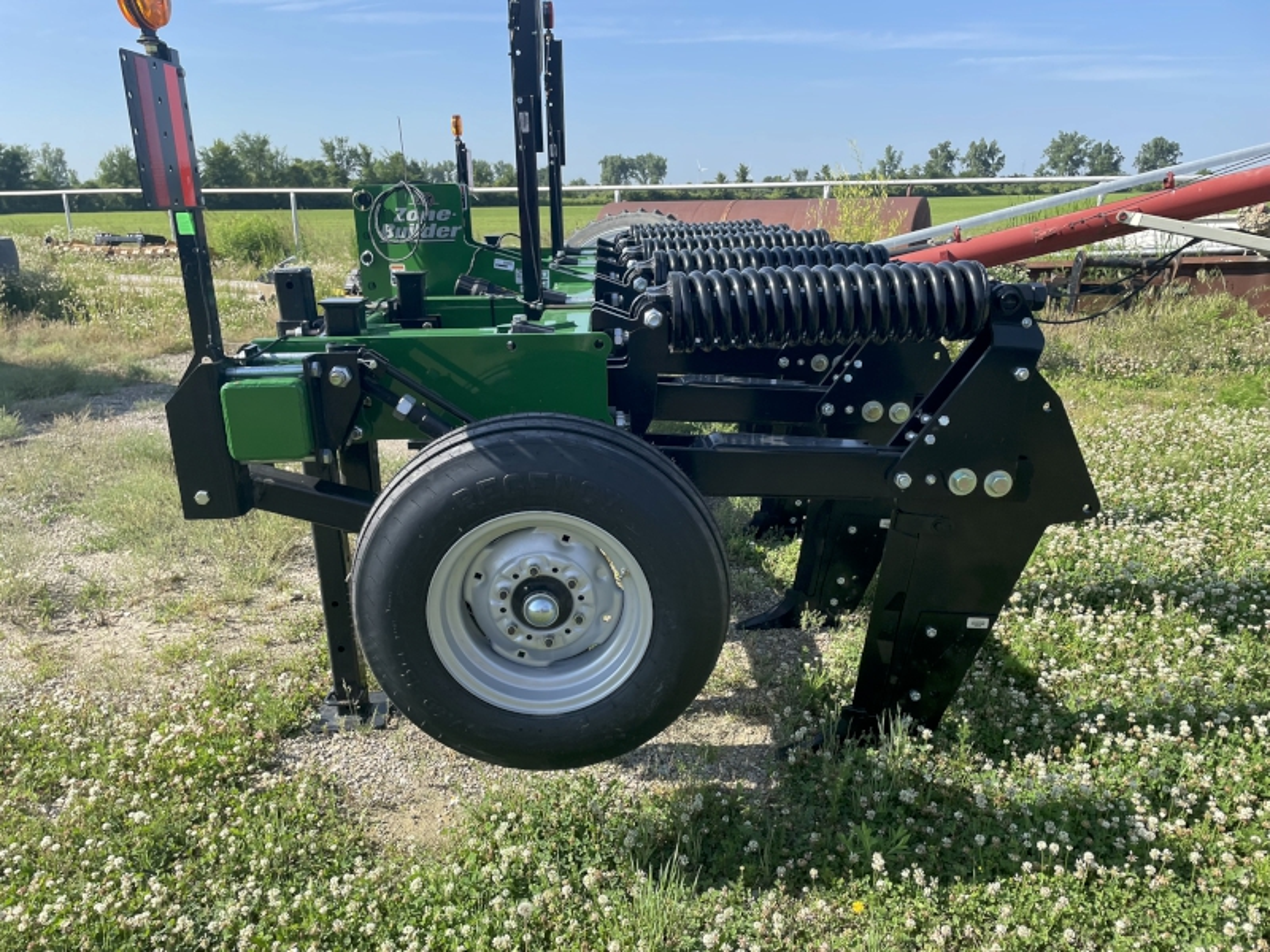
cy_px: 476
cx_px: 635
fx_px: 954
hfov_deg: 67.3
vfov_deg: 53.1
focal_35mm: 26
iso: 32
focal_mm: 4.2
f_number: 1.6
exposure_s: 1/1715
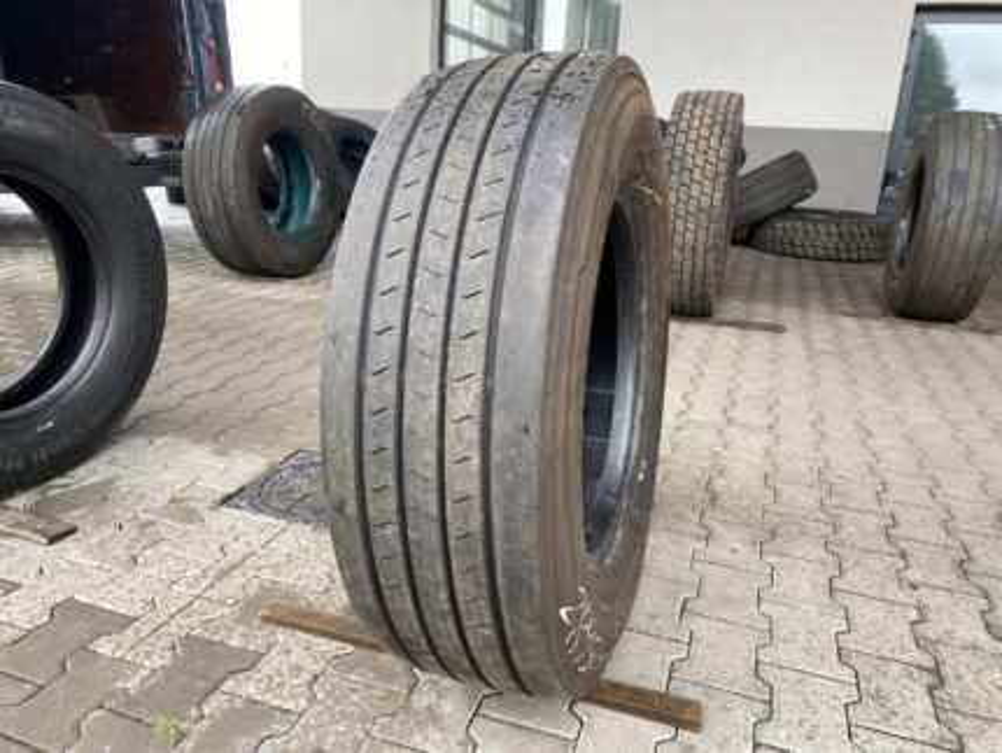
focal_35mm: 26
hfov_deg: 67.3
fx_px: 753
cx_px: 501
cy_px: 376
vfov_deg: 53.1
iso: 50
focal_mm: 4.25
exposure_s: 1/122
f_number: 1.8
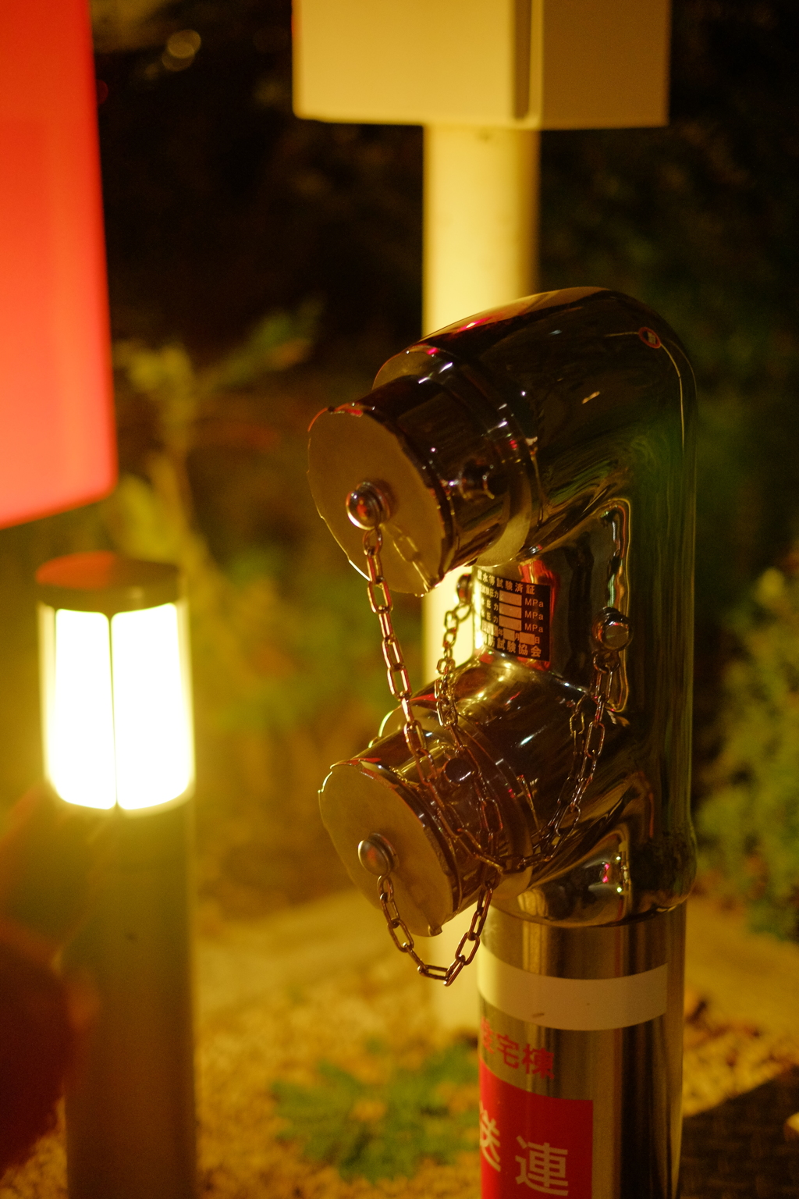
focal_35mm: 53
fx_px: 1764
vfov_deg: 37.5
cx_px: 400
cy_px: 600
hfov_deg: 25.5
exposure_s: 1/60
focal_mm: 35
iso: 1600
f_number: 1.4
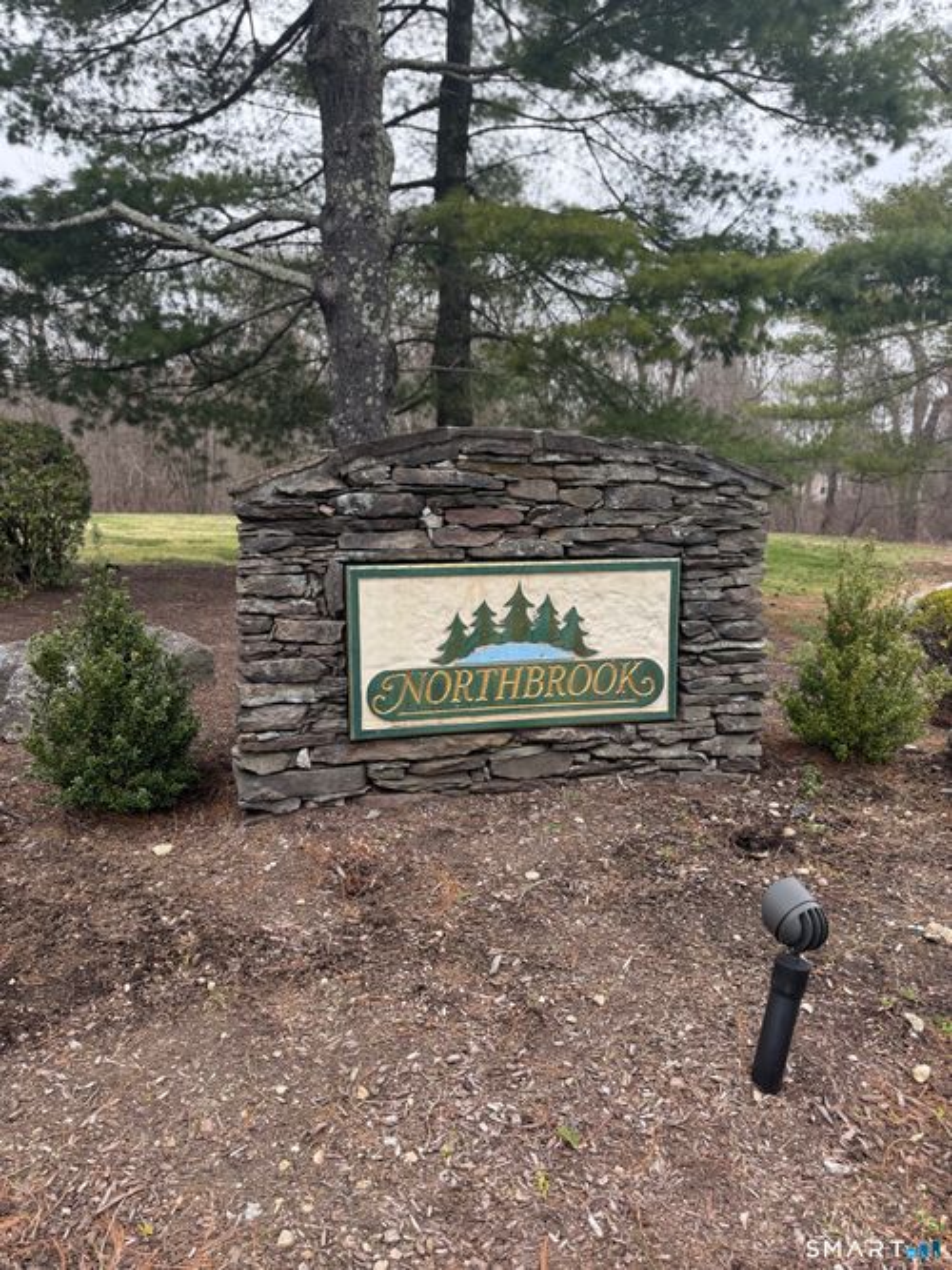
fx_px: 880
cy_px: 635
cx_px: 476
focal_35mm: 24
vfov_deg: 71.6
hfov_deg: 56.8
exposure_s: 1/1139
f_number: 1.78
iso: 100
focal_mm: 6.76
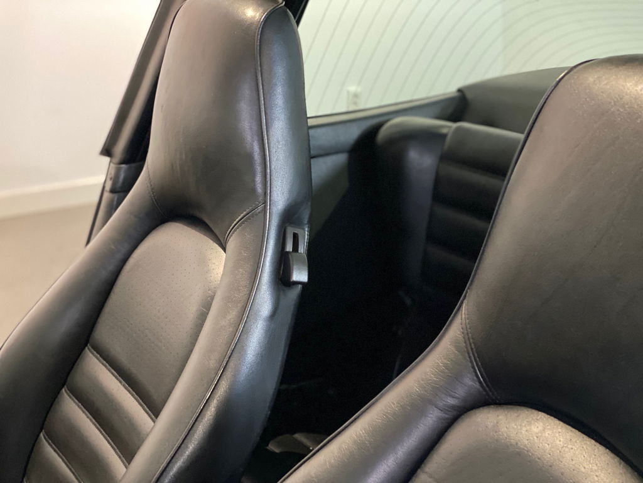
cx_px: 322
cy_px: 242
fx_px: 966
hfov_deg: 36.8
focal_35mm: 52
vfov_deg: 28.0
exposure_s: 1/16
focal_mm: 6
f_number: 2
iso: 400
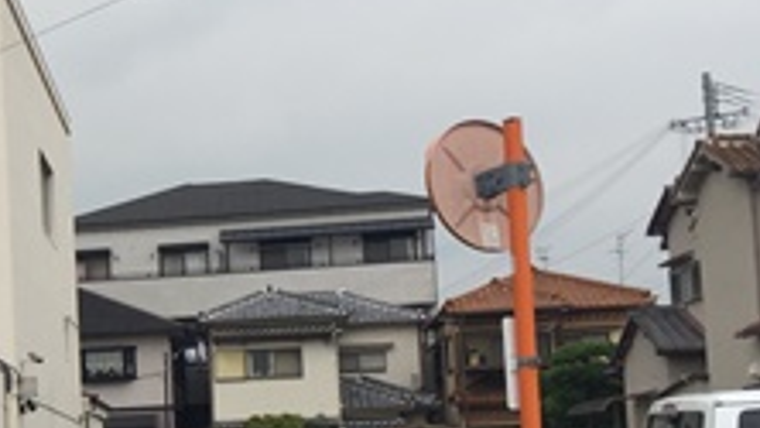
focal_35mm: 91
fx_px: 1834
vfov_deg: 13.2
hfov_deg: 21.5
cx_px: -192
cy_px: 390
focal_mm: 4.15
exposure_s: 1/573
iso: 32
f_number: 2.2
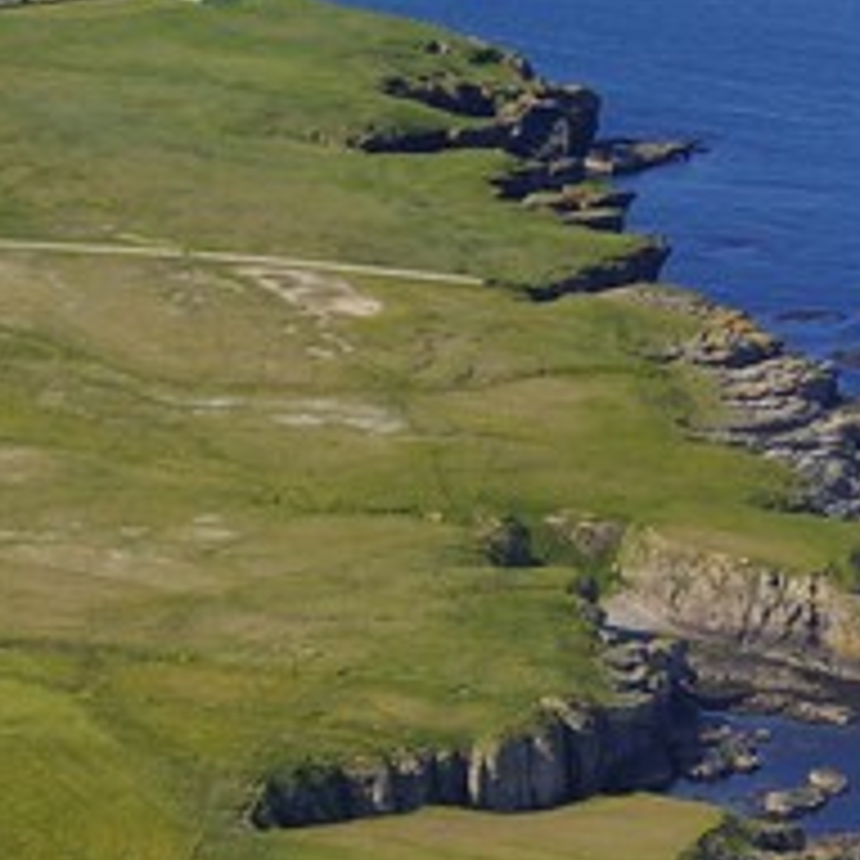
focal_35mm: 196
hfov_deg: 8.9
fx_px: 5509
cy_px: 324
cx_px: 635
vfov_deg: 8.9
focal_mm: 105
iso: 400
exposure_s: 1/800
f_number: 7.1
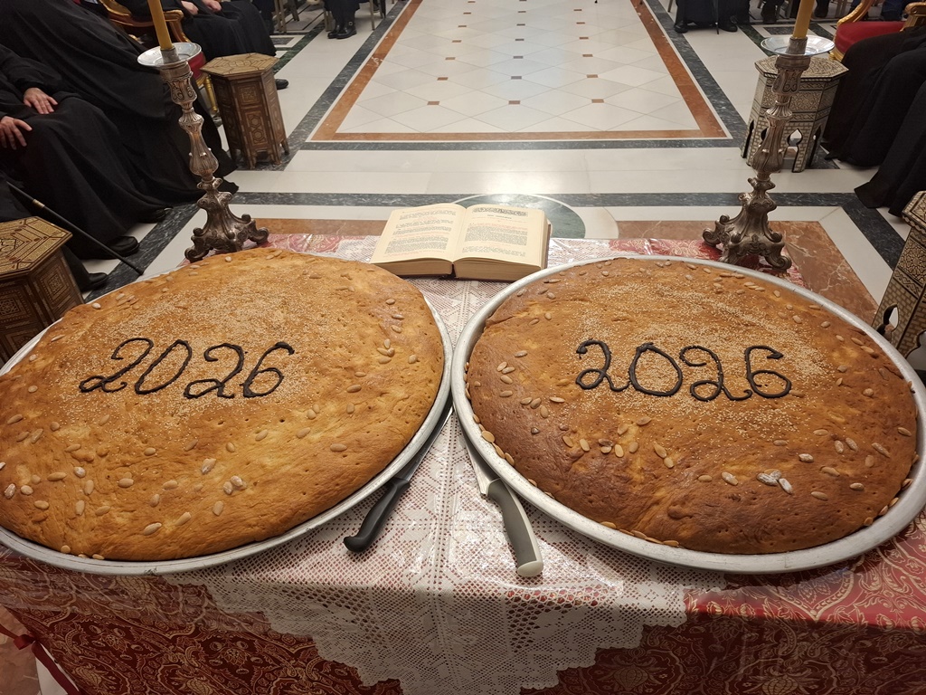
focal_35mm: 23
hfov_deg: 73.9
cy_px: 348
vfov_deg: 58.9
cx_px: 463
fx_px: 615
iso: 250
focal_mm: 5.54
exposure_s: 1/100
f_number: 1.8
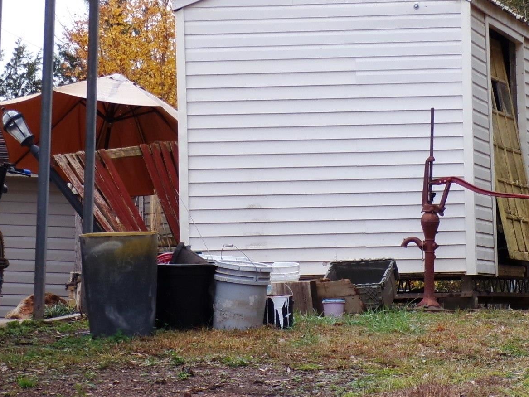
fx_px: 3057
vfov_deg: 7.4
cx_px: 373
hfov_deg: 9.9
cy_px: 123
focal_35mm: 200
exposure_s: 1/300
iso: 100
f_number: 4.9
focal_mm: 20.4
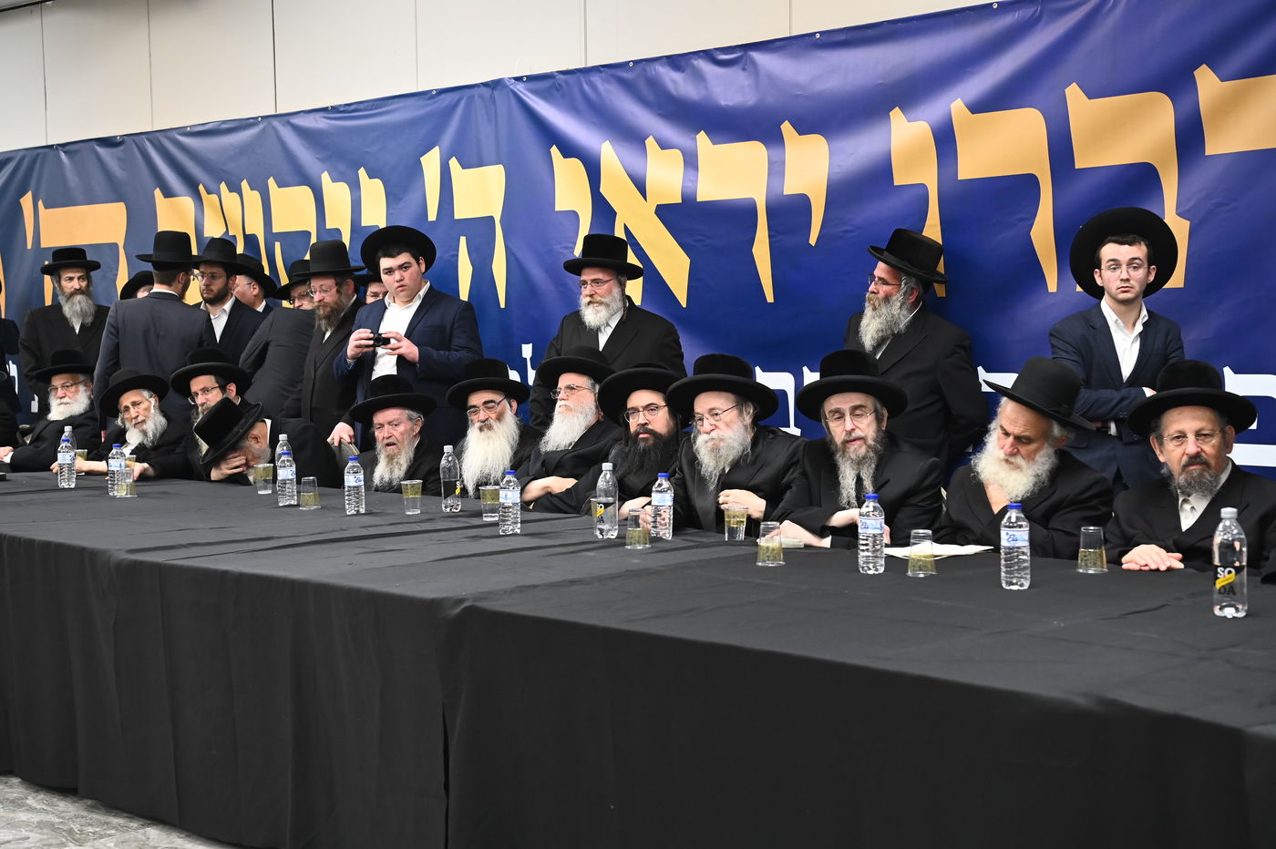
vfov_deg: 26.0
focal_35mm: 52
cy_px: 424
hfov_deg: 38.2
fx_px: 1842
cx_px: 638
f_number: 5
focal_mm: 52
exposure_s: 1/160
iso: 2000
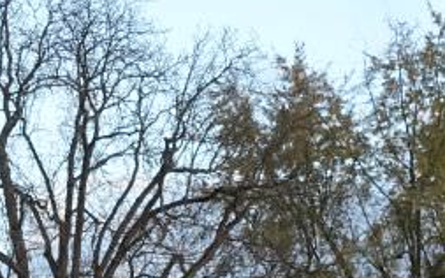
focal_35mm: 155
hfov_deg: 13.3
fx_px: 1879
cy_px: 472
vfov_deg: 8.2
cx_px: -32
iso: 400
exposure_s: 1/250
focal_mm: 8.8
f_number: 4
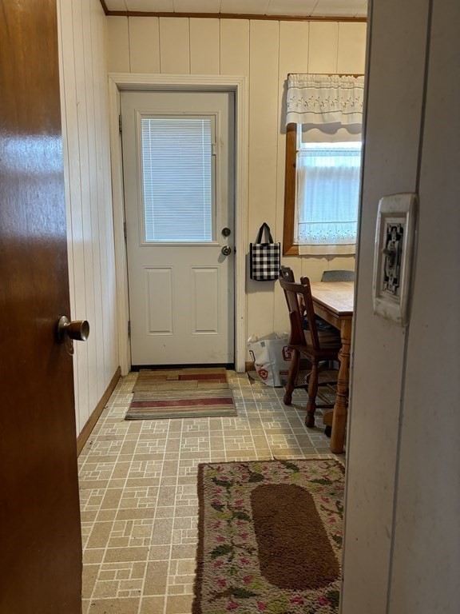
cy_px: 307
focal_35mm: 26
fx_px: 461
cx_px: 230
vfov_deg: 67.3
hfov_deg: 53.1
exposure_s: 1/60
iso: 250
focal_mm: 5.96
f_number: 1.6
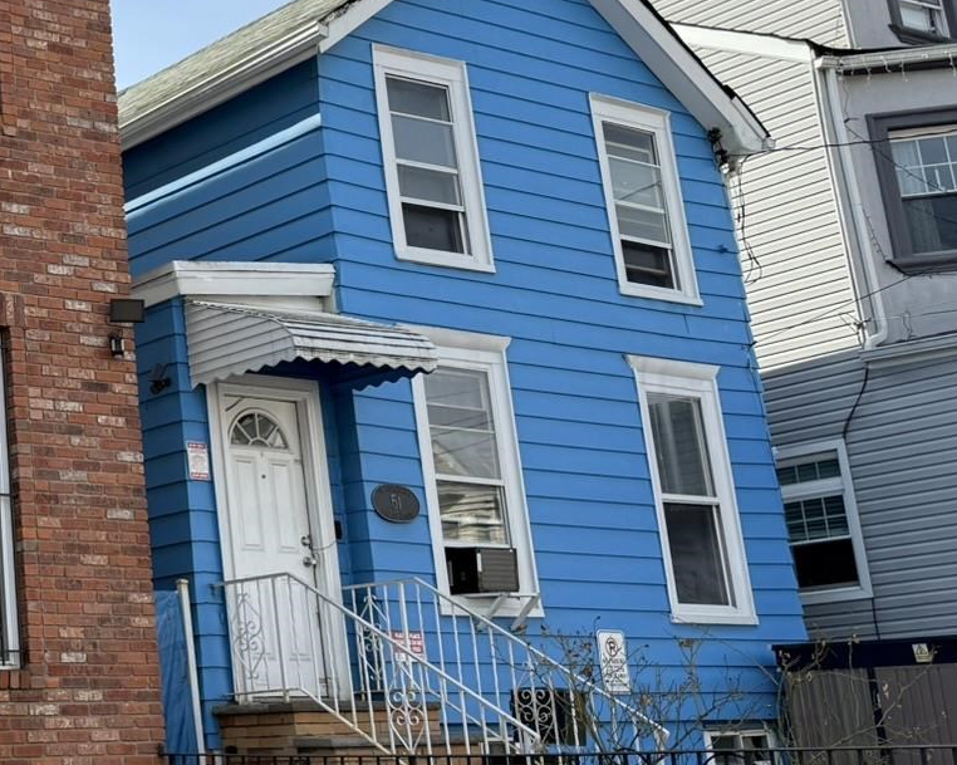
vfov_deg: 24.1
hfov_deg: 27.2
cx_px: -133
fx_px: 1784
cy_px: 263
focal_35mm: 63
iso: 100
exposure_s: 1/3584
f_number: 1.78
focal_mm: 6.76
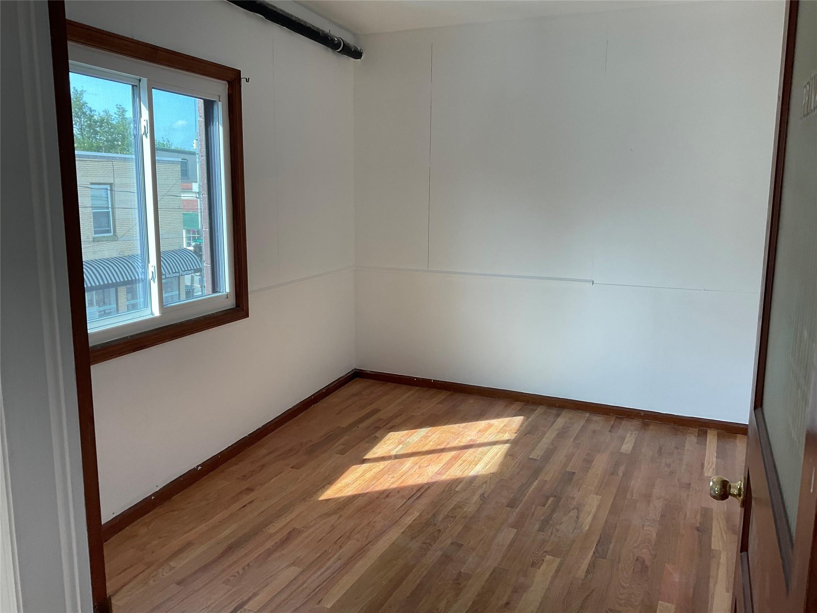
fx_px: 684
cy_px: 306
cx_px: 408
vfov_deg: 48.2
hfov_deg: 61.7
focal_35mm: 29
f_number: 1.8
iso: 32
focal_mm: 3
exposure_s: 1/122
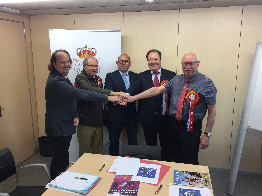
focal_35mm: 29
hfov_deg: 61.7
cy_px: 98
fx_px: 219
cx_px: 131
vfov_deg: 48.2
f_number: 2.2
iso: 40
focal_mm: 4.15
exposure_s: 1/50
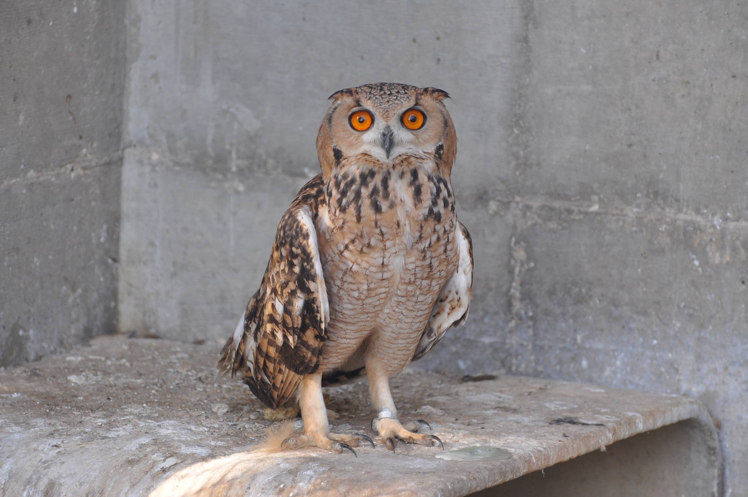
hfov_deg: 10.2
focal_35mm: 202
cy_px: 248
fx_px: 4203
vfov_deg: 6.8
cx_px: 374
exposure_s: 1/250
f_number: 4.8
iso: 500
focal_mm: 135
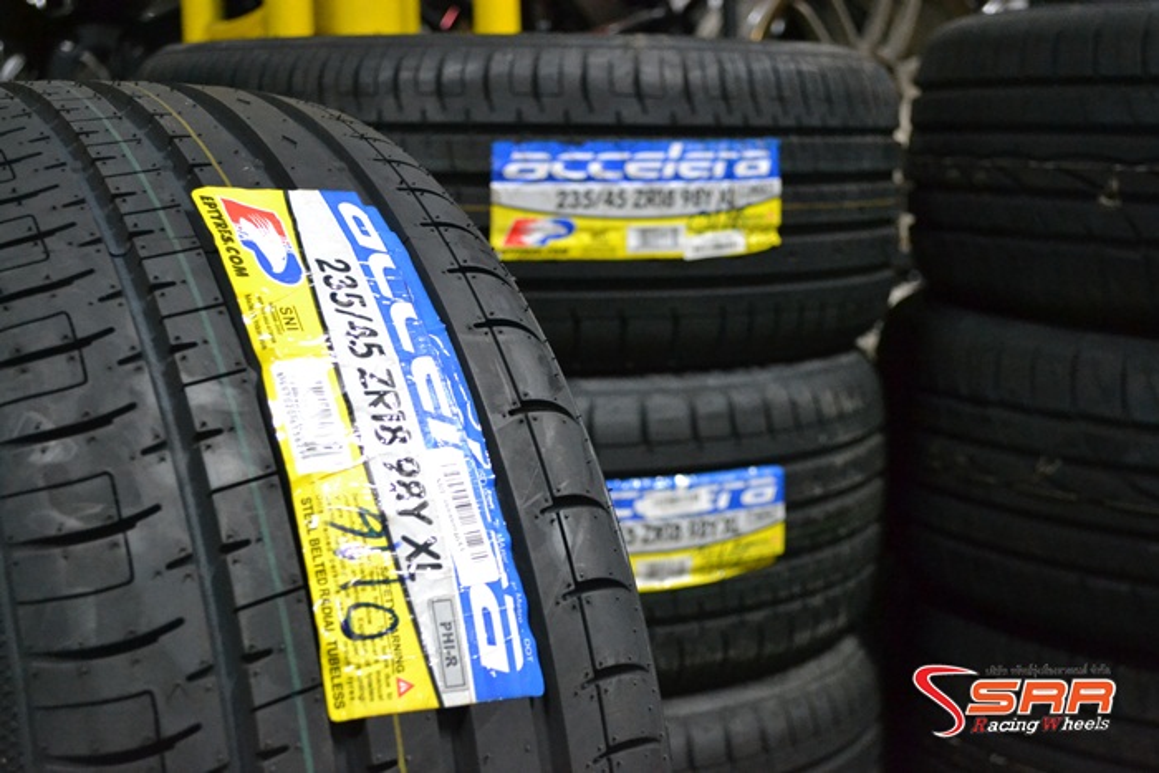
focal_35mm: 52
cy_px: 386
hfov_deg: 37.8
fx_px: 1690
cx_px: 580
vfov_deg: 25.8
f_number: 5
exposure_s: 1/20
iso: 3200
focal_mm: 35
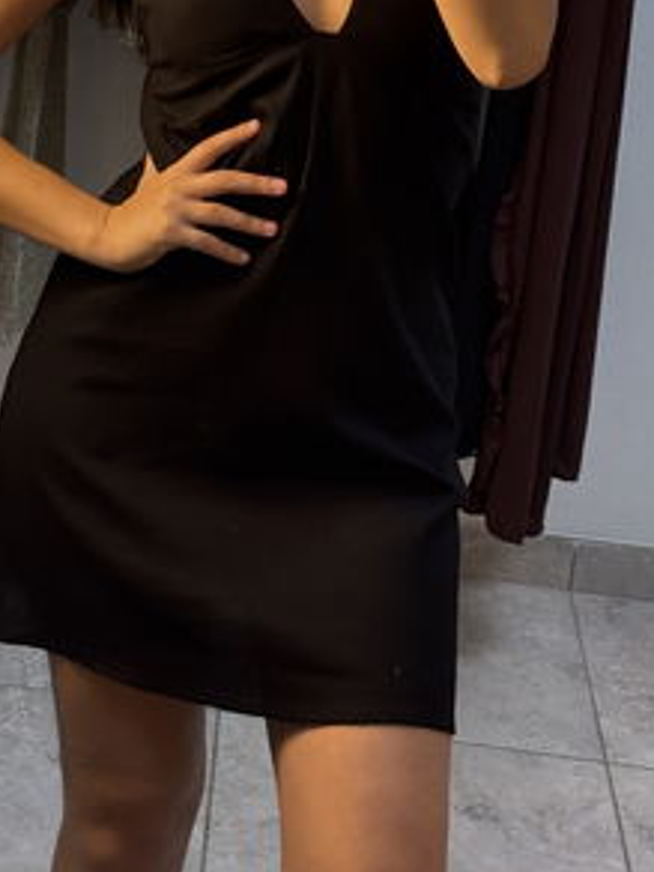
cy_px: 97
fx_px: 2393
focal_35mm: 95
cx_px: 263
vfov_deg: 20.3
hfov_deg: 15.6
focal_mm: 5.96
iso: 40
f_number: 1.6
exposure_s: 1/50
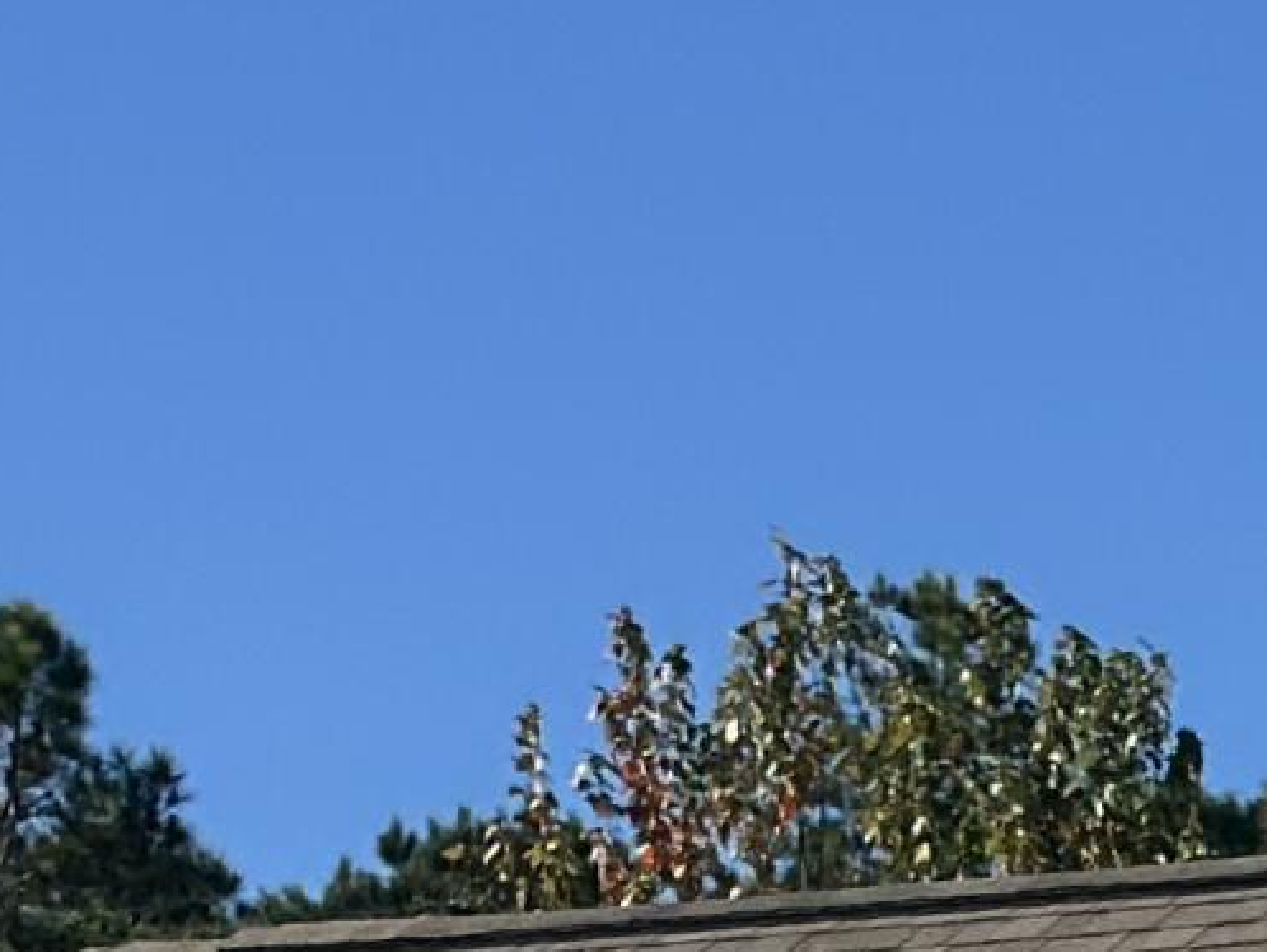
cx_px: 2211
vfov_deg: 5.0
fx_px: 10583
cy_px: 2286
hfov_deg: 6.7
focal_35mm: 289
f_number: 1.78
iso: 100
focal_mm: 6.86
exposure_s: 1/8929
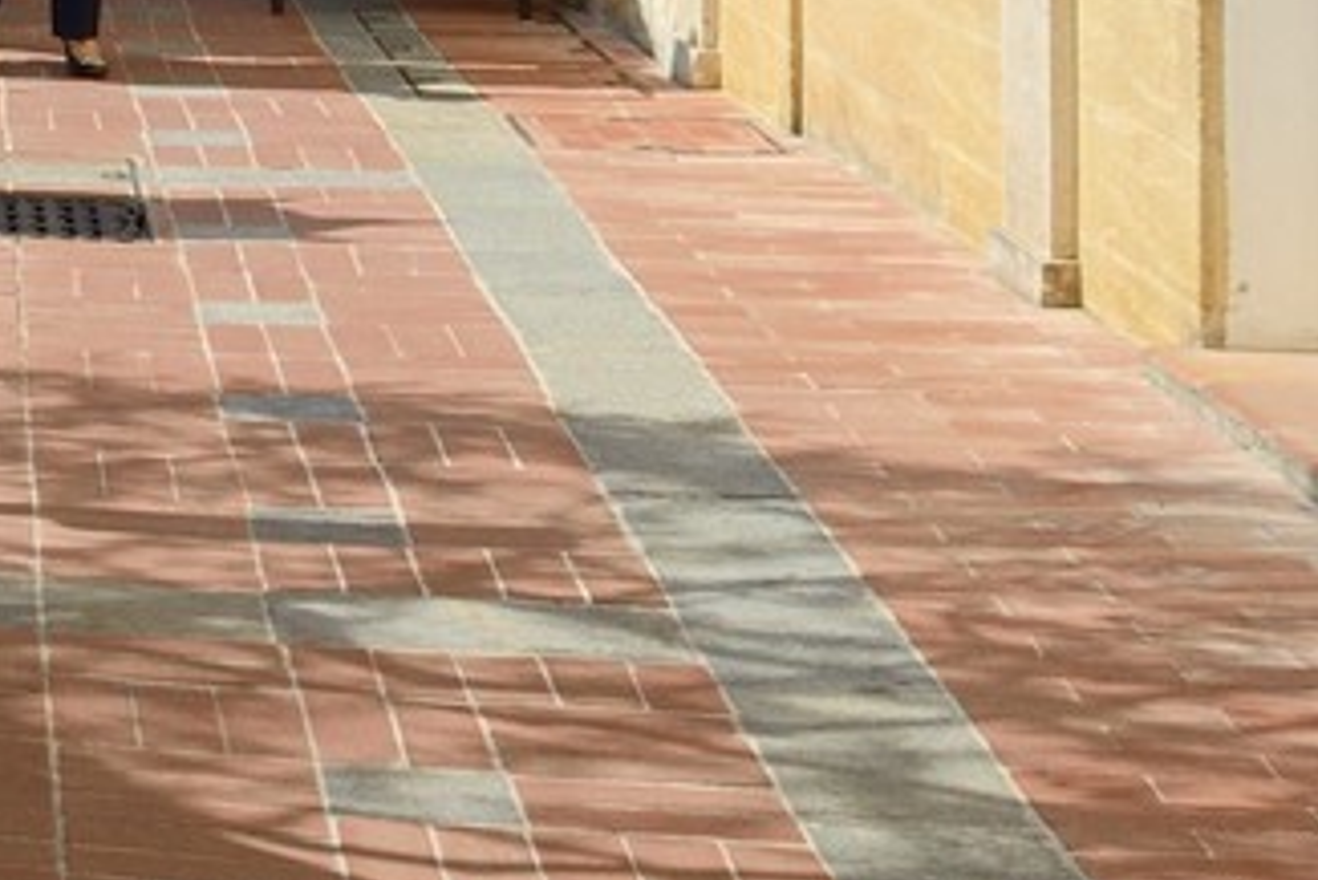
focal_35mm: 118
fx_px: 4322
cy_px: -795
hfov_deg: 13.9
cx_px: -1529
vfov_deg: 10.8
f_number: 13
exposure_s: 1/160
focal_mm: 24
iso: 200
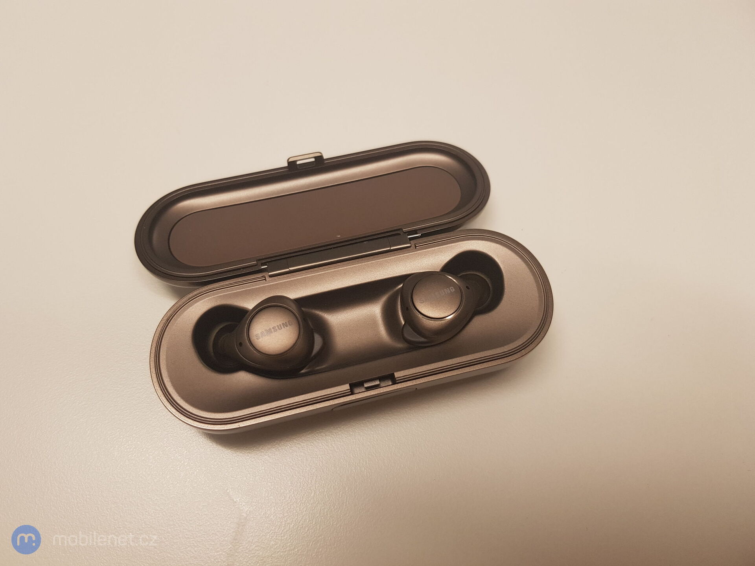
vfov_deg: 53.1
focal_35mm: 26
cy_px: 283
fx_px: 567
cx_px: 378
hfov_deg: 67.3
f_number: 1.7
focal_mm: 4.3
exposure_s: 1/60
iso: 64
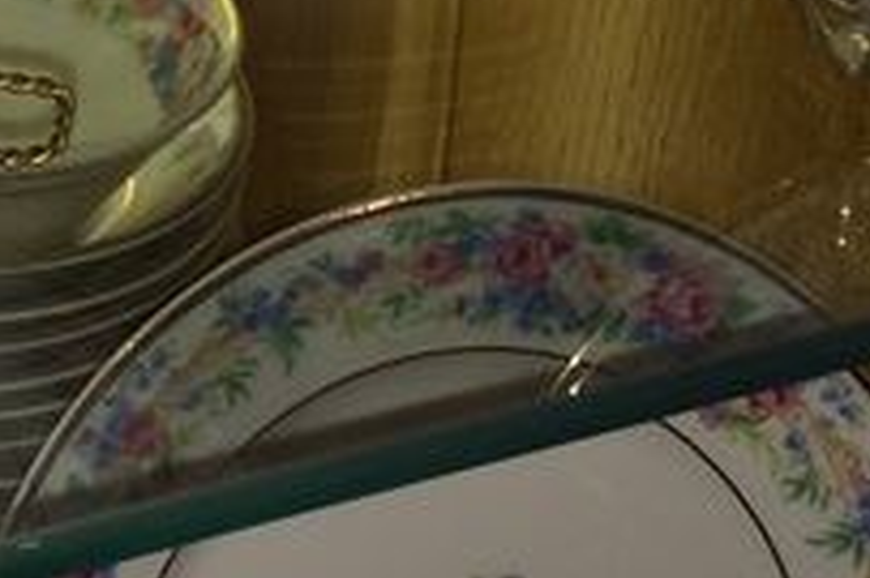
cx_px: -77
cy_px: -439
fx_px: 3236
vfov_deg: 9.7
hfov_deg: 15.0
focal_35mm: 134
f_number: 2.2
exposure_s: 1/64
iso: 32
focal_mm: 4.15
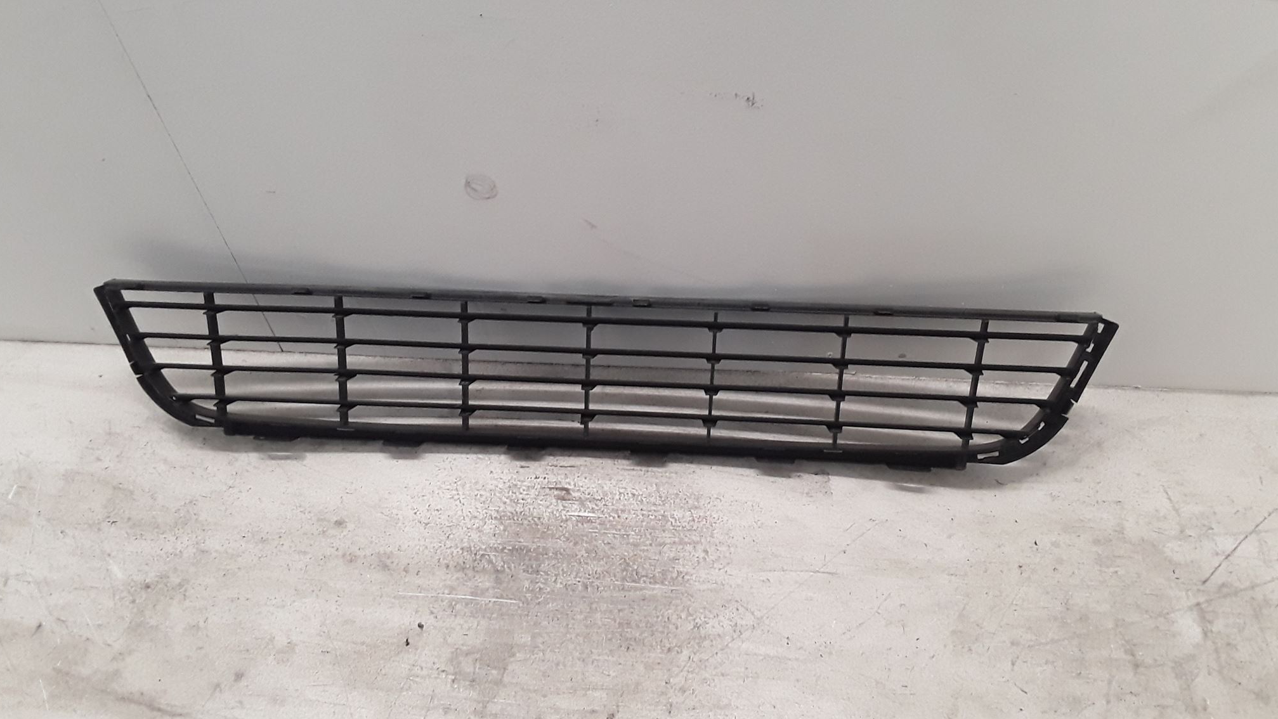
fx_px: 1051
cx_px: 631
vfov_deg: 37.8
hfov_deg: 62.6
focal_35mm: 31
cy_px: 345
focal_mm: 2.91
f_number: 1.9
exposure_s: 1/100
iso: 100
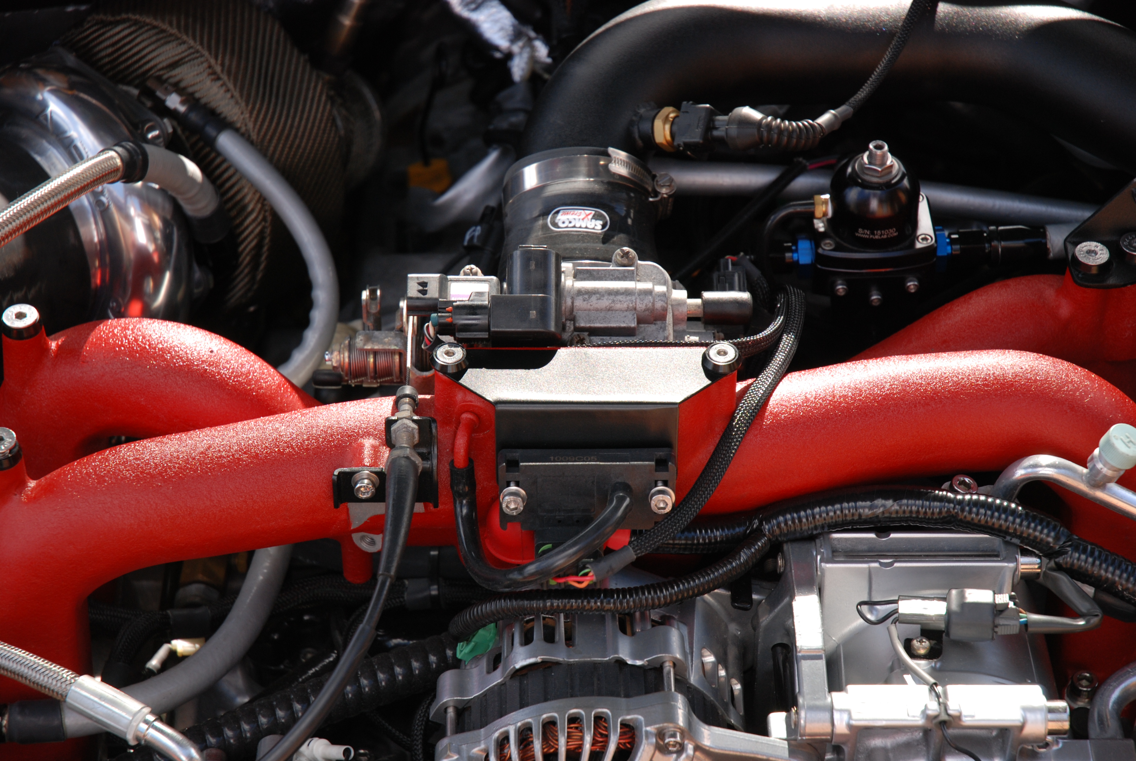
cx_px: 568
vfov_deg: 13.1
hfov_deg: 19.4
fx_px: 3317
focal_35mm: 105
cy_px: 380
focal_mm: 70
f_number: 4.5
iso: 200
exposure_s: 1/160
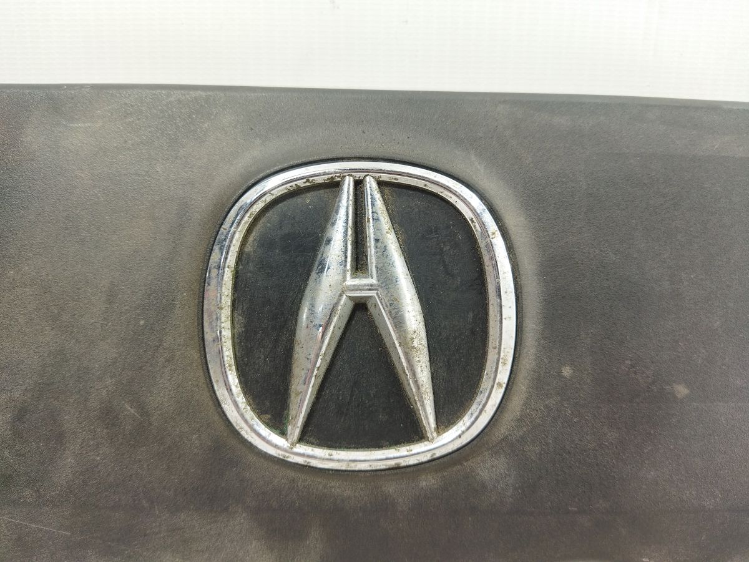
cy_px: 281
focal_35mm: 27
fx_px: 584
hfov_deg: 65.3
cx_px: 374
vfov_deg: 51.4
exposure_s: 1/50
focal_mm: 4.71
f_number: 1.79
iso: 118
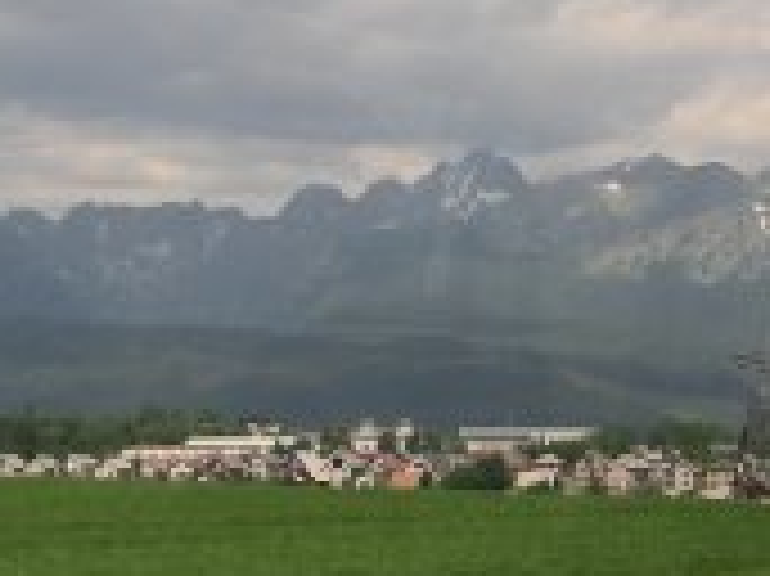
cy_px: 374
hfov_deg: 14.5
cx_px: 702
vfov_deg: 11.0
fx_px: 3001
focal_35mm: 135
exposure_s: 1/218
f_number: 4.8
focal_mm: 7.5
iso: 64
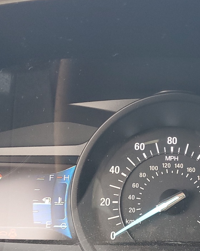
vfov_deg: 32.2
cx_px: 166
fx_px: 429
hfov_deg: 25.7
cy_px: 168
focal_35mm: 58
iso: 103
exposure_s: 1/60.2
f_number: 1.5
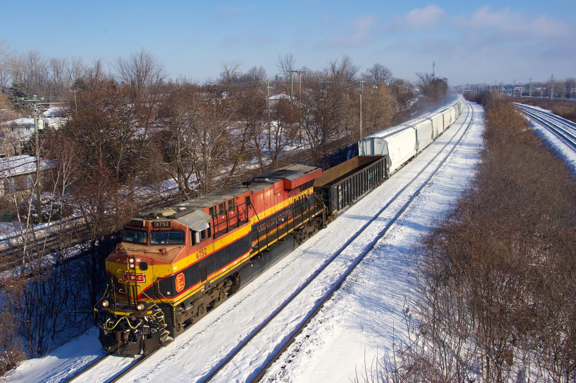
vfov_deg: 38.8
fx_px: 544
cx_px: 288
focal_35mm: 34
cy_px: 192
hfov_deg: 55.8
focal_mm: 34
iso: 250
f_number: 8
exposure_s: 1/1000
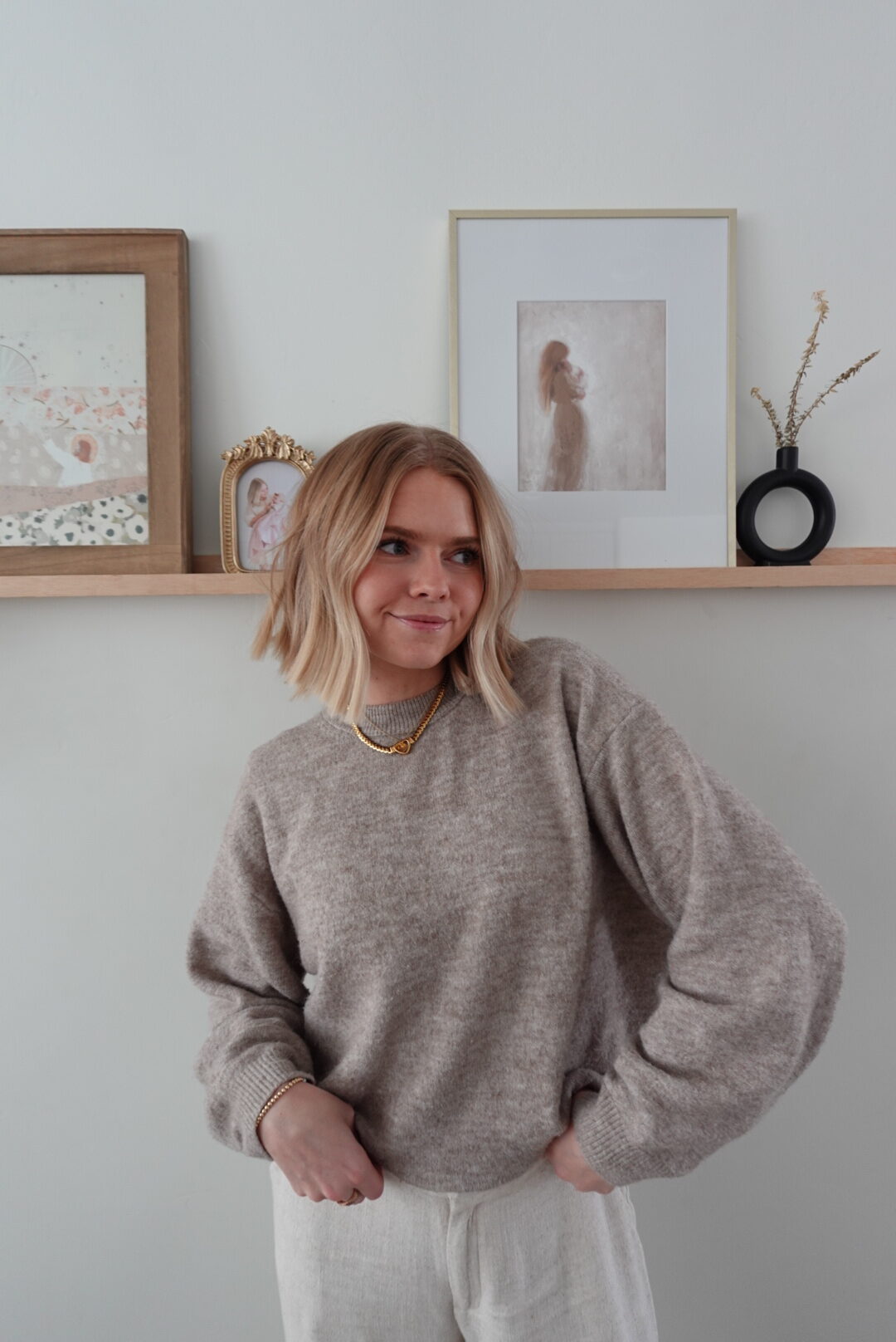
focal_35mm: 18
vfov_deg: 90.0
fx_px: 671
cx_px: 448
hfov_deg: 67.5
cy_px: 671
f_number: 2.2
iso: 125
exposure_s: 1/40
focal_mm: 6.9
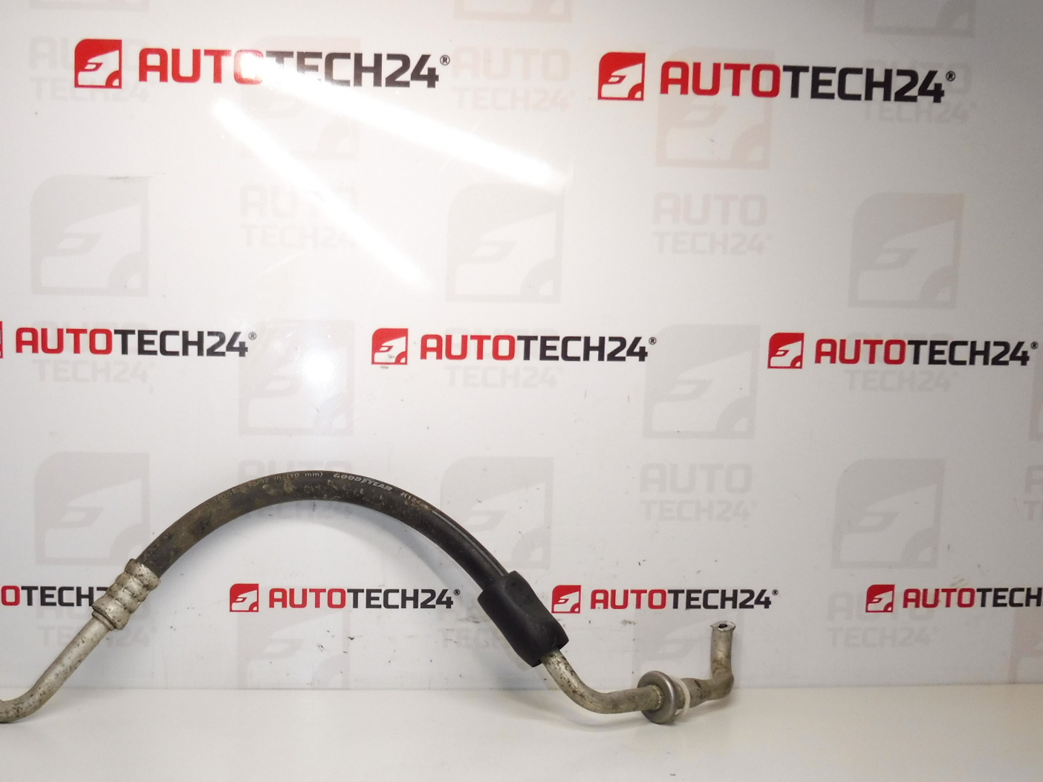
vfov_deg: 40.2
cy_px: 527
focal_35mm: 35
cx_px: 319
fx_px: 1055
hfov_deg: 51.3
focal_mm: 4.3
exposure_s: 1/160
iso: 200
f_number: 3.5
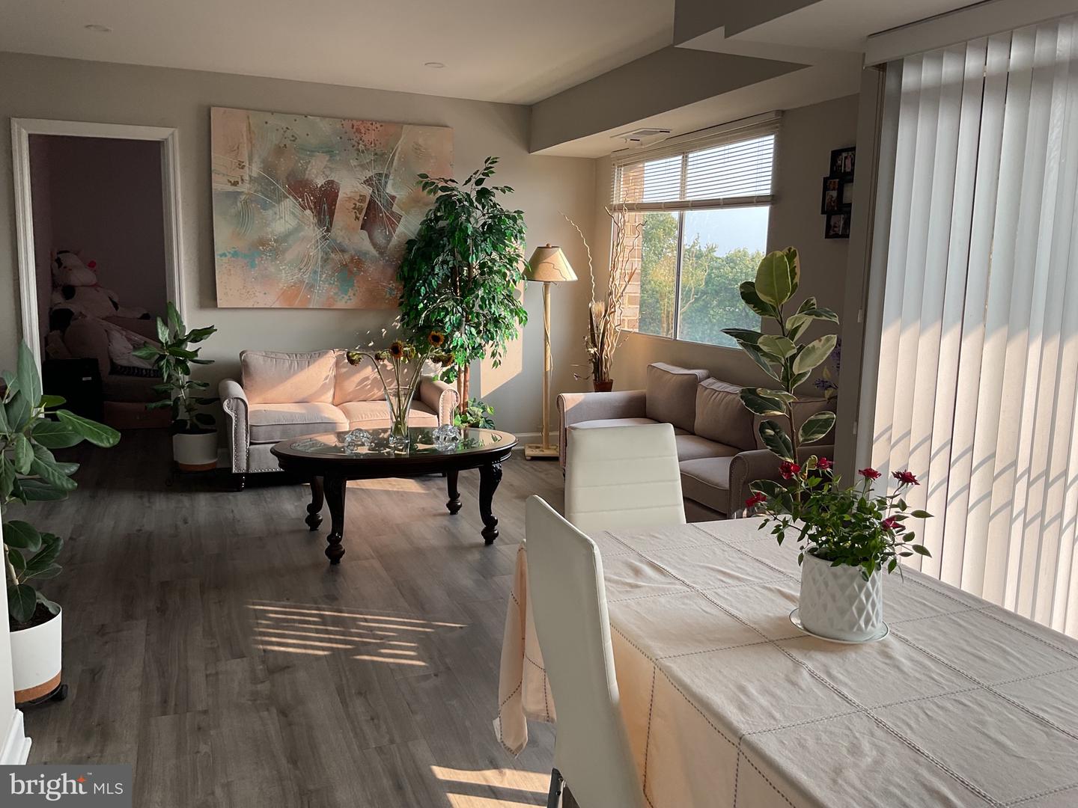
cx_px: 539
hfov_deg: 61.7
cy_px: 404
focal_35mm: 29
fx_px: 903
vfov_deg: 48.2
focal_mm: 3
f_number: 1.8
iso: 16
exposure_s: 1/127
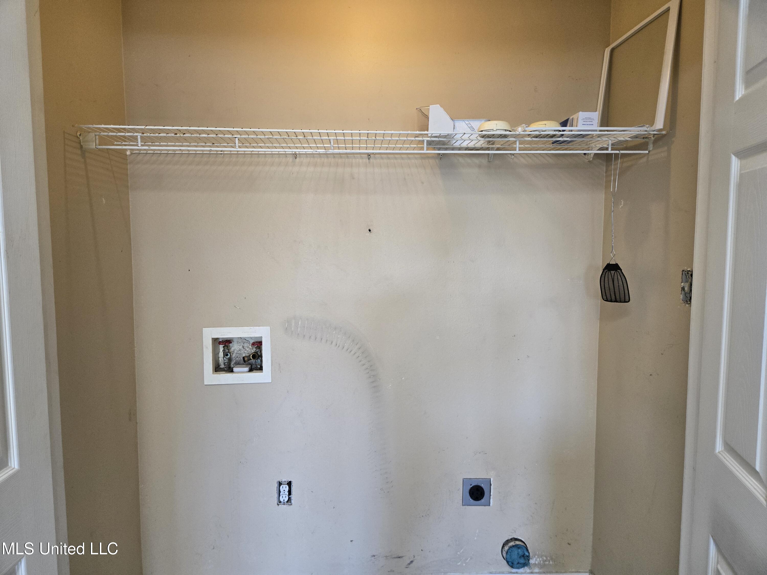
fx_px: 510
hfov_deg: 73.9
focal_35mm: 23
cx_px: 384
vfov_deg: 58.9
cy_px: 288
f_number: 1.8
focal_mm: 5.4
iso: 320
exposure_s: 1/120
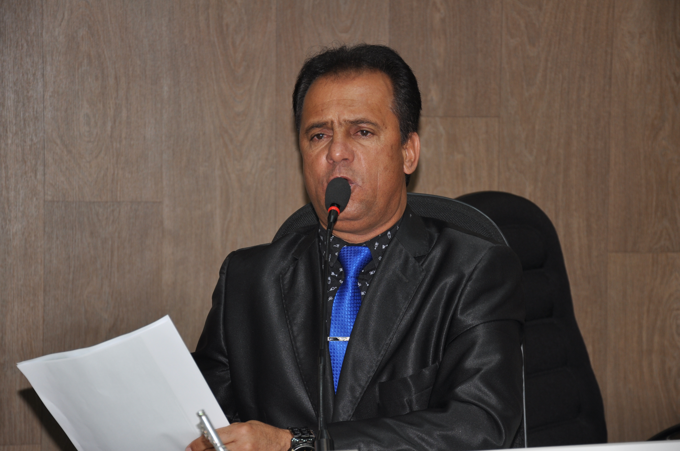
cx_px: 340
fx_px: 2122
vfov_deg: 12.1
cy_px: 226
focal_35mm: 112
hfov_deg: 18.2
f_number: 5.3
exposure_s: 1/60
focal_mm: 75
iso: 200
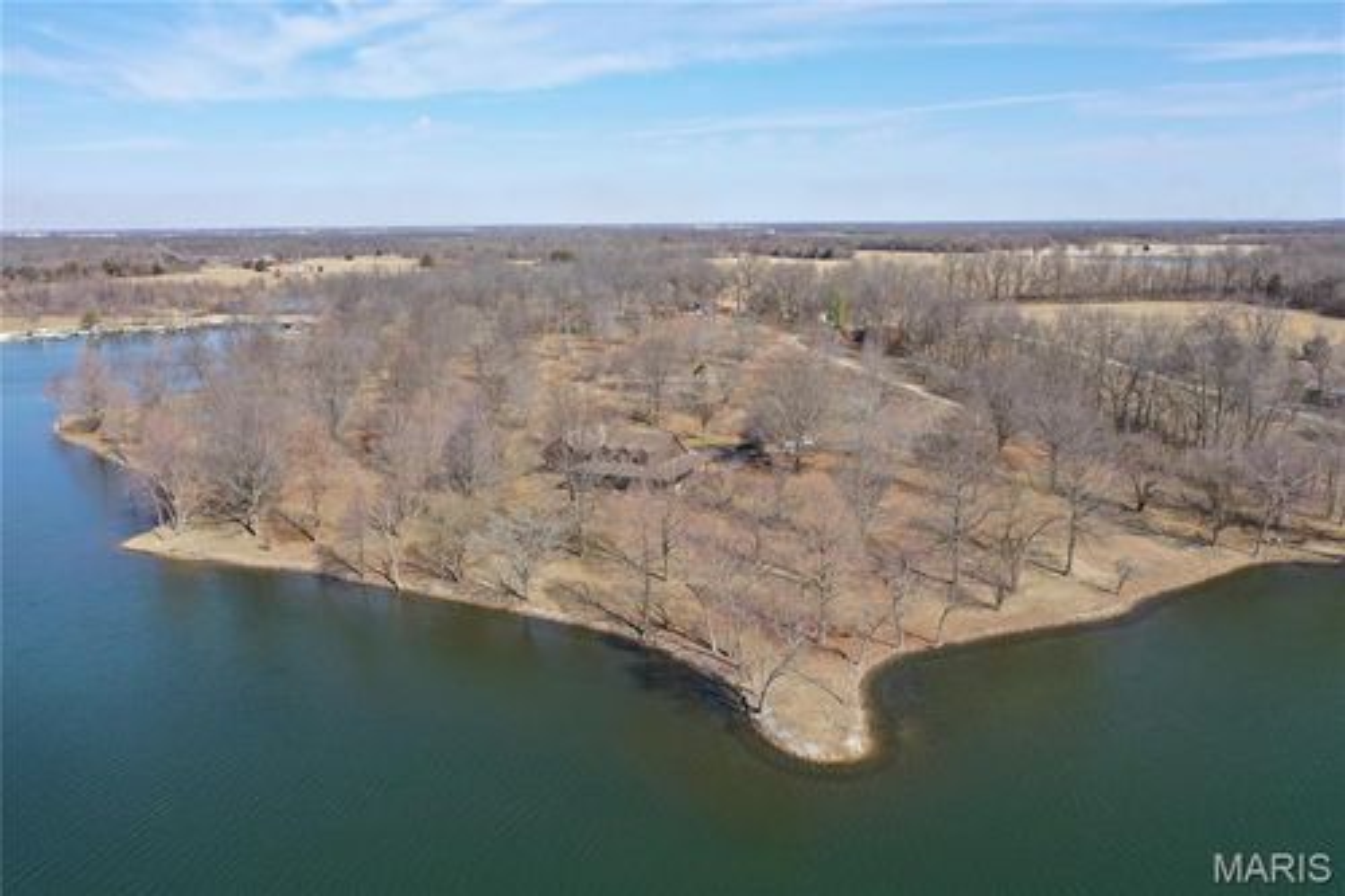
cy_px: 448
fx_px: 1046
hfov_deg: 65.5
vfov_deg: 46.4
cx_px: 672
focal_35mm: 28
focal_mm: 10.26
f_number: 5
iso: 100
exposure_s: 1/500
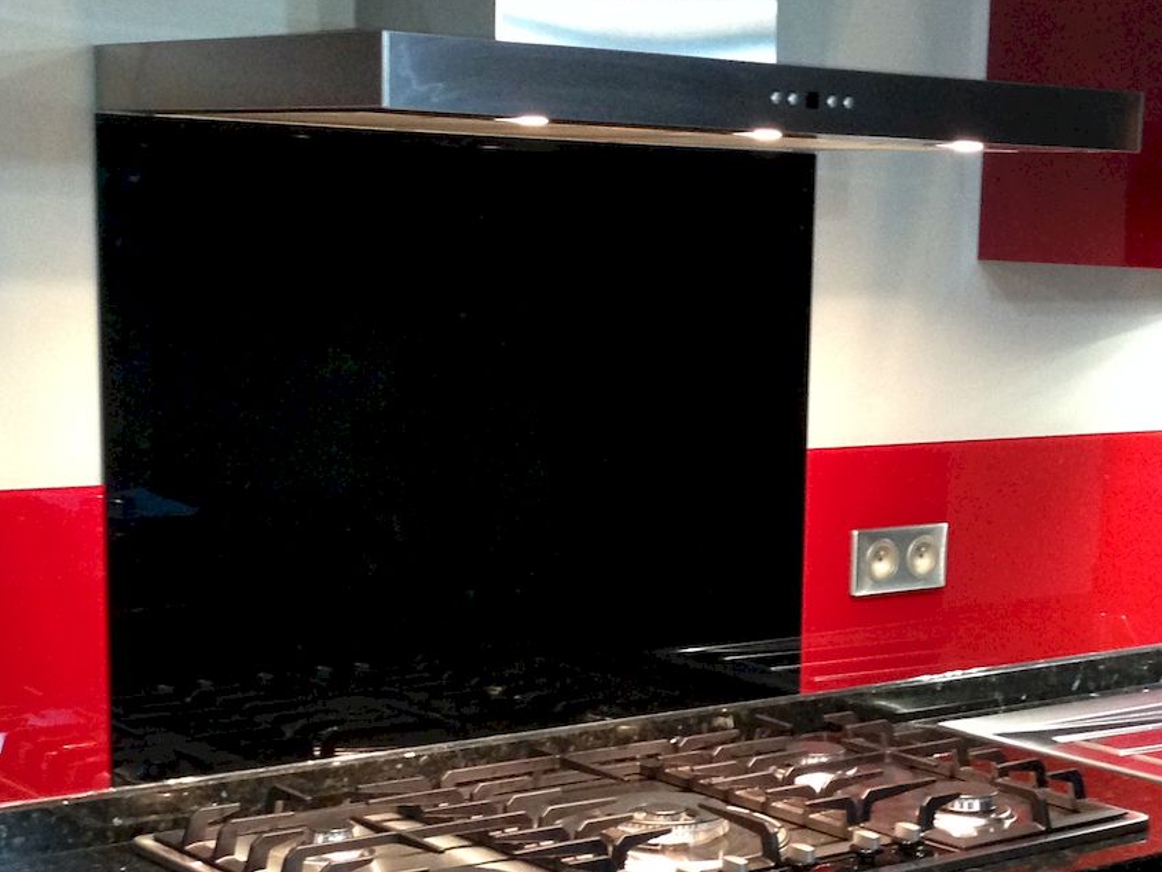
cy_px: 652
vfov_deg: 19.5
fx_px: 2518
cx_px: 747
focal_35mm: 75
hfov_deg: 25.9
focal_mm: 4.12
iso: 320
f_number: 2.4
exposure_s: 1/17
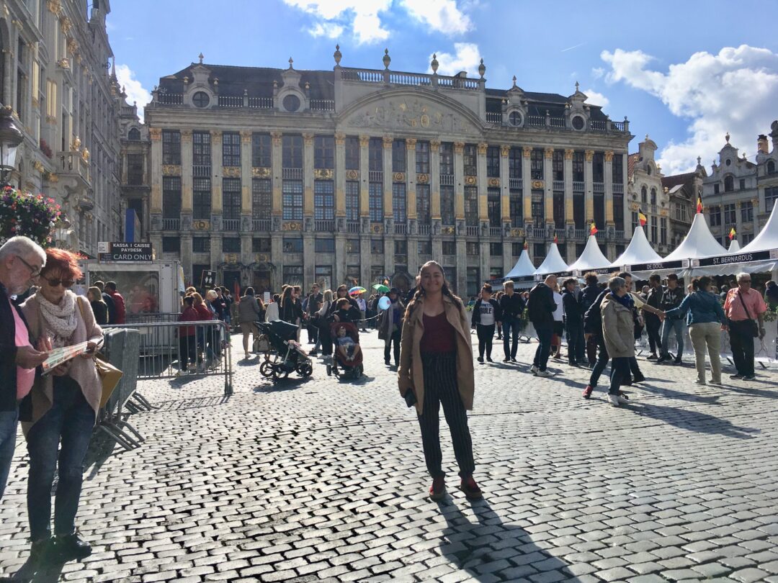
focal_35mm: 29
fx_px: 652
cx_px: 389
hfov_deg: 61.7
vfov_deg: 48.2
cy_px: 292
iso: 25
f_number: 2.2
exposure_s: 1/3344
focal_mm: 4.15
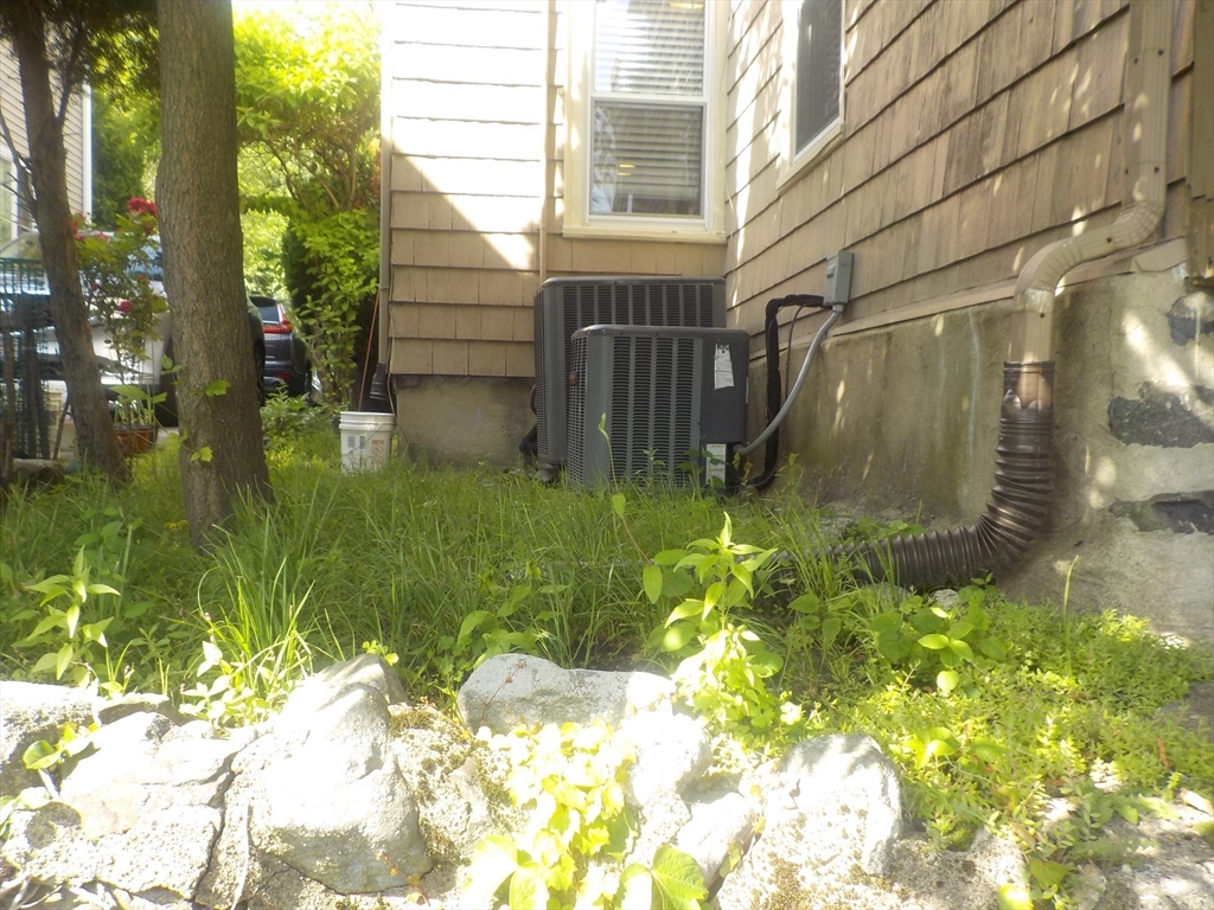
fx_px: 1052
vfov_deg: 46.8
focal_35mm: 30
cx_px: 607
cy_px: 455
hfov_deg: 60.0
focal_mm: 4.1
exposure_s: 1/125
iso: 125
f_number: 3.3
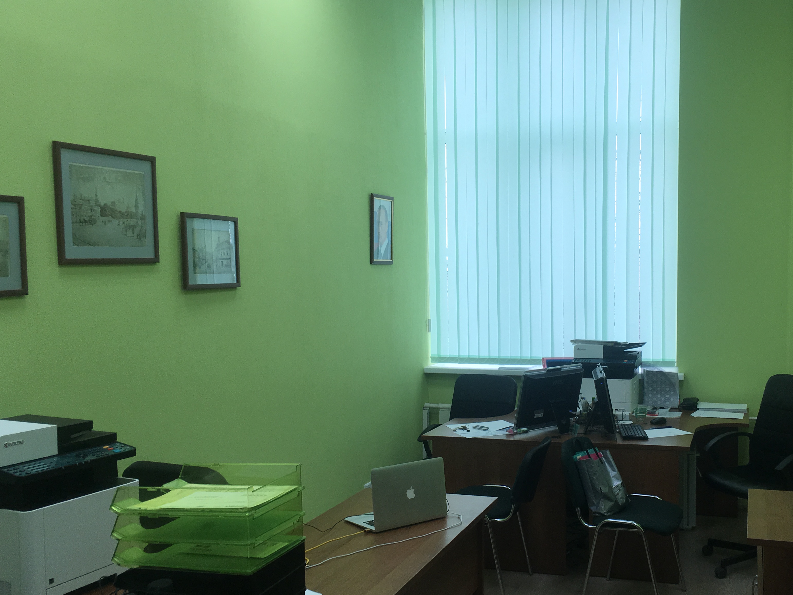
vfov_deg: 37.7
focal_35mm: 38
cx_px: 494
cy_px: 335
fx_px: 871
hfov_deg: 48.5
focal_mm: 4.15
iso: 32
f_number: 2.2
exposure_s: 1/100
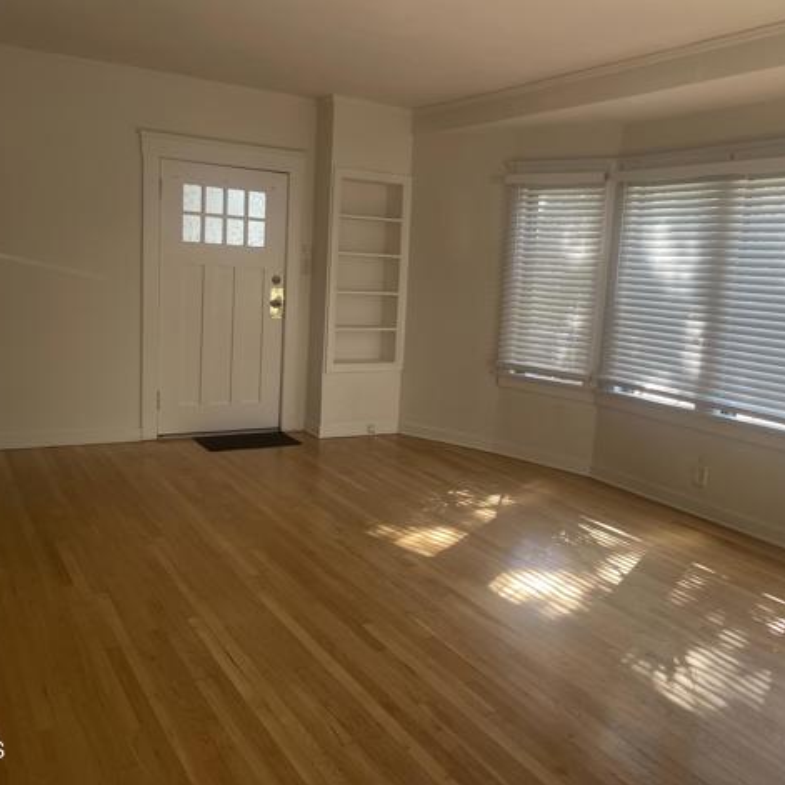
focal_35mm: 30
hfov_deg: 53.8
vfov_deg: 54.0
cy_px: 387
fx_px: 770
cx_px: 458
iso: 100
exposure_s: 1/121
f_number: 1.6
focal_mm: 5.1
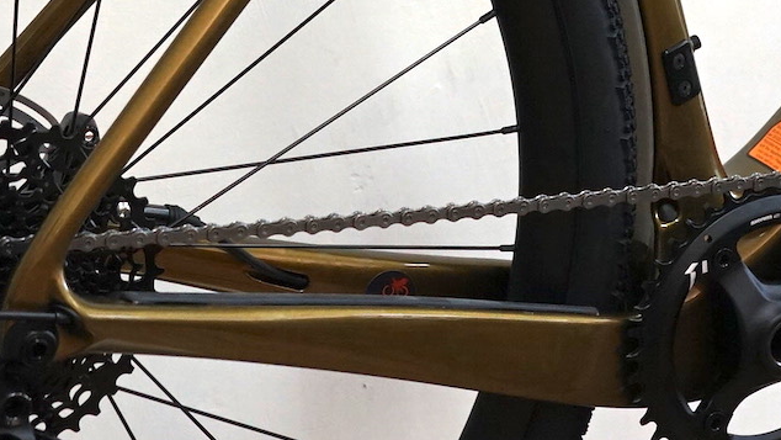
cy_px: -363
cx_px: 464
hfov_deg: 15.5
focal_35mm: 138
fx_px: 2859
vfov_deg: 8.4
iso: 1250
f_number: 4
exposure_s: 1/160
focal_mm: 38
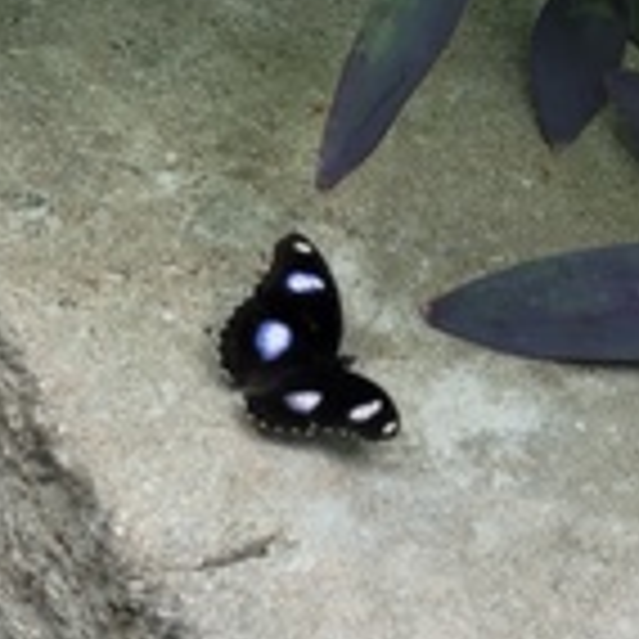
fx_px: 2026
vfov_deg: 17.7
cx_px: -342
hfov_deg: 16.3
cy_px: 536
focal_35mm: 97
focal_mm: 5.4
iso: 50
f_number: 1.8
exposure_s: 1/120
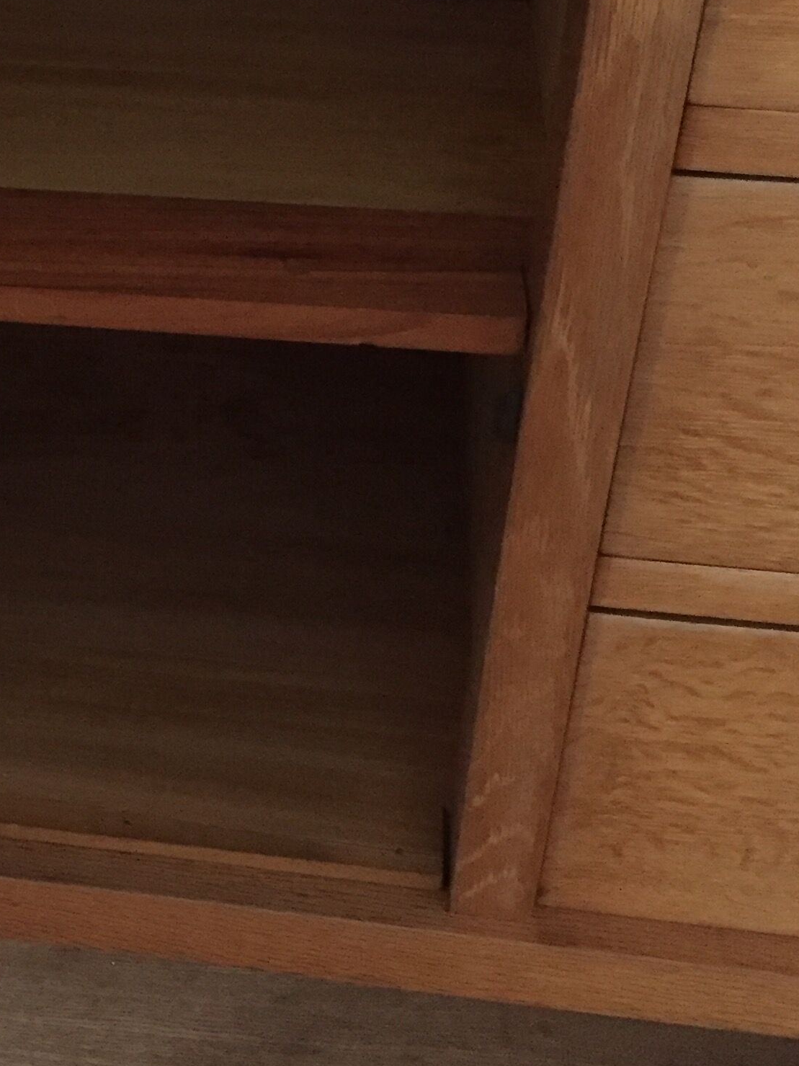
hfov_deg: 22.2
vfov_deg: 30.1
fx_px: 1970
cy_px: 370
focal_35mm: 64
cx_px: 19
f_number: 2.2
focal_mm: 4.15
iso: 400
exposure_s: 1/17
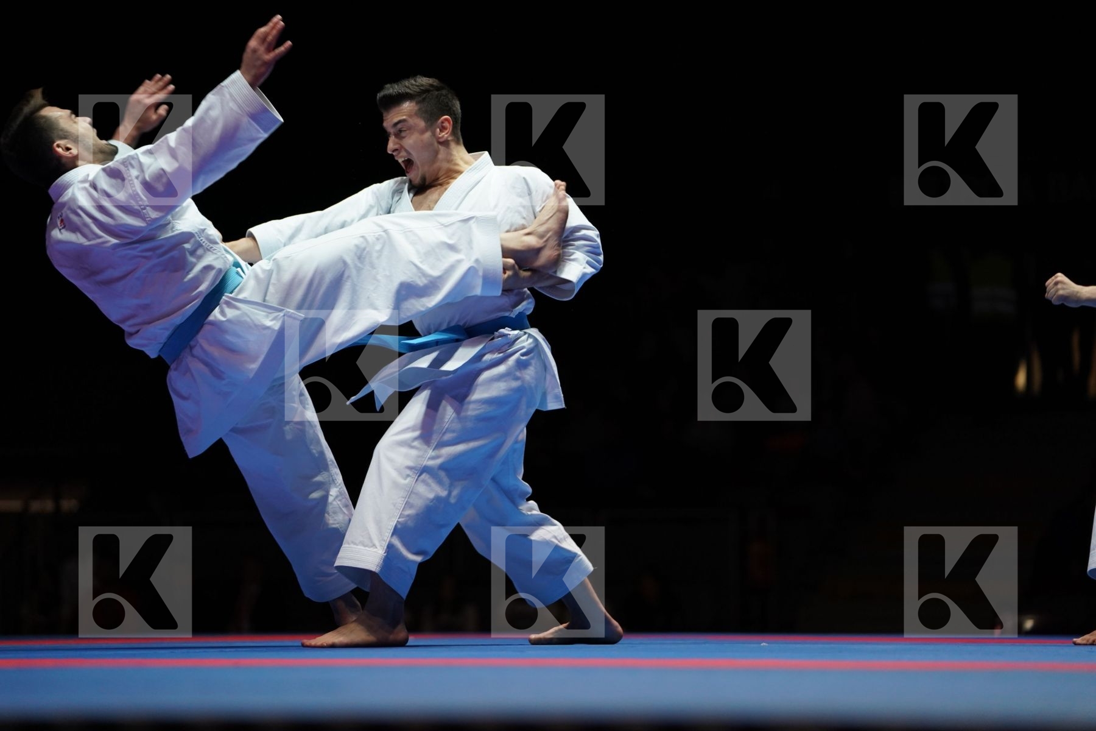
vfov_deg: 10.5
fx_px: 3988
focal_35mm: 131
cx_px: 548
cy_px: 366
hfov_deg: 15.6
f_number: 2.8
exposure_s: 1/500
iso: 1600
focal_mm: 131
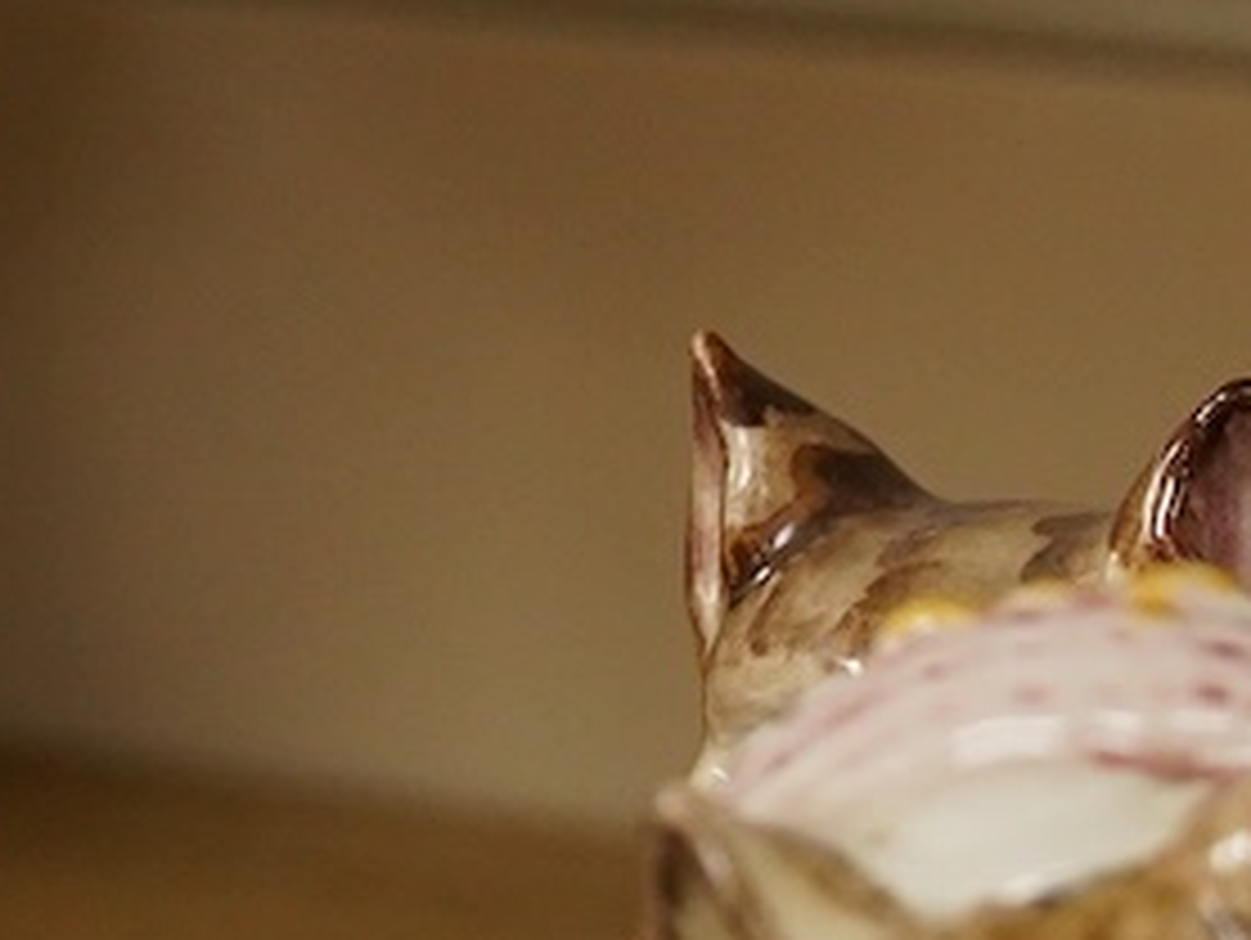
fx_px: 6330
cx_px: 2324
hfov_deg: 10.5
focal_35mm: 175
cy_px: 1358
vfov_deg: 8.3
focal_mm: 30
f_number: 10
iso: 2500
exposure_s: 1/160
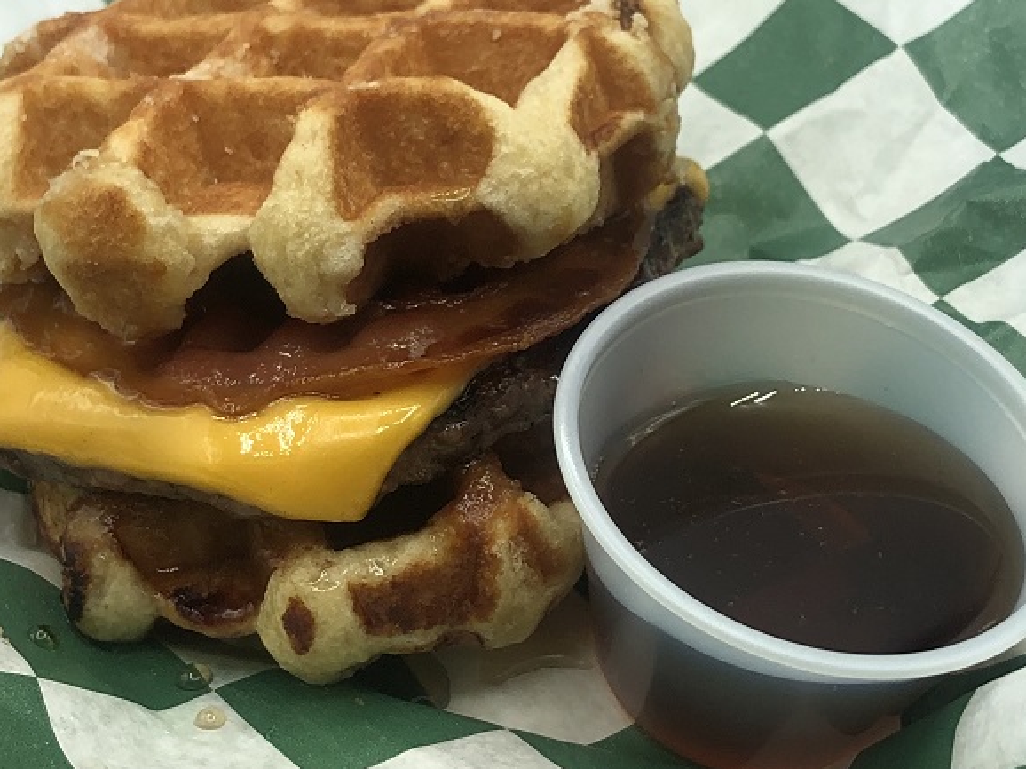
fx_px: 1867
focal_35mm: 63
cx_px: 518
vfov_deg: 23.3
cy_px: 353
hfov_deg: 30.7
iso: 16
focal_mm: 6
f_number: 2.4
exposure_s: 1/444
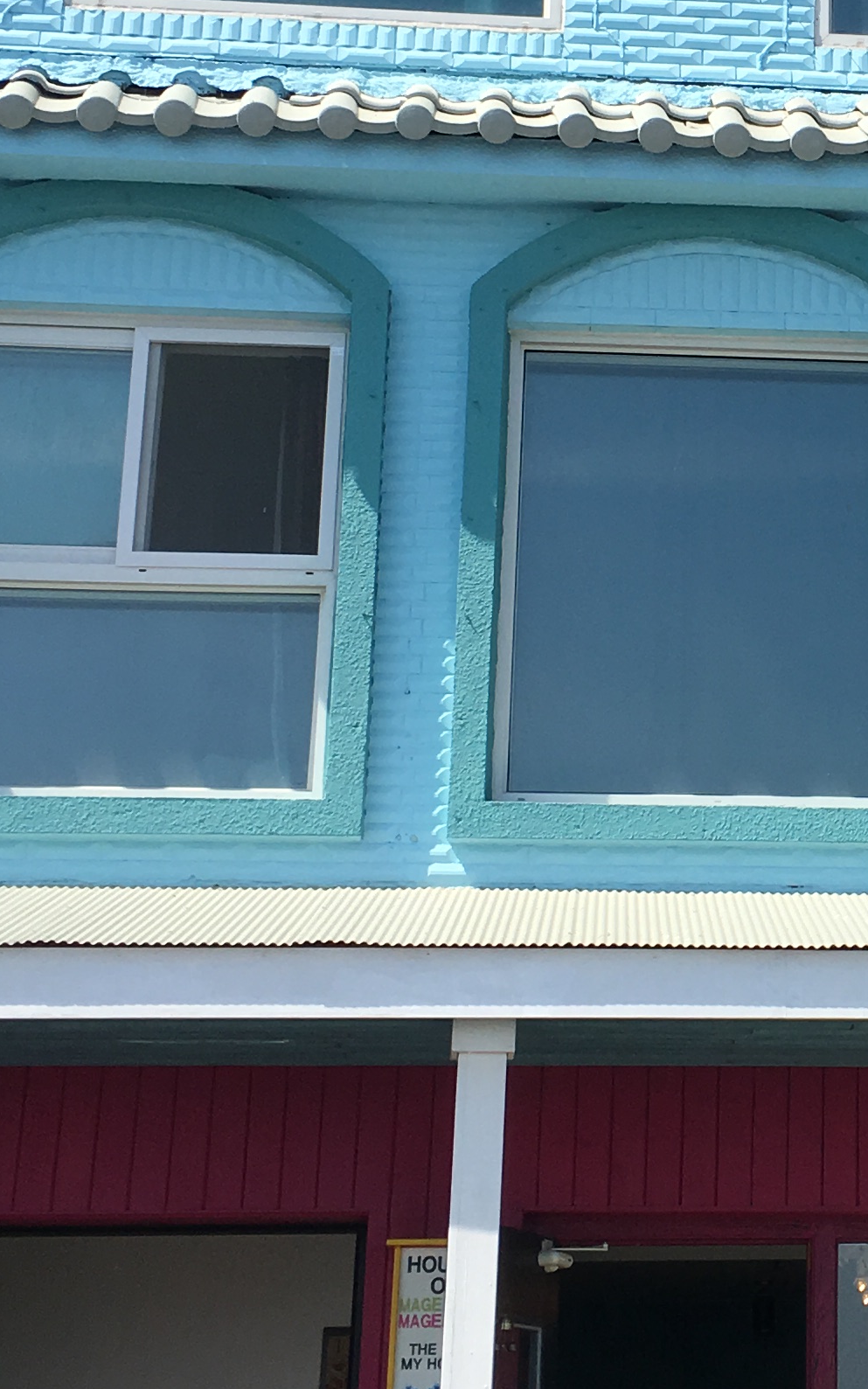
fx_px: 2953
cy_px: 468
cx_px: 995
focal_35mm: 78
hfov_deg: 16.2
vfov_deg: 26.3
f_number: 2.2
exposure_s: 1/1637
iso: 25
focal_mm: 4.15
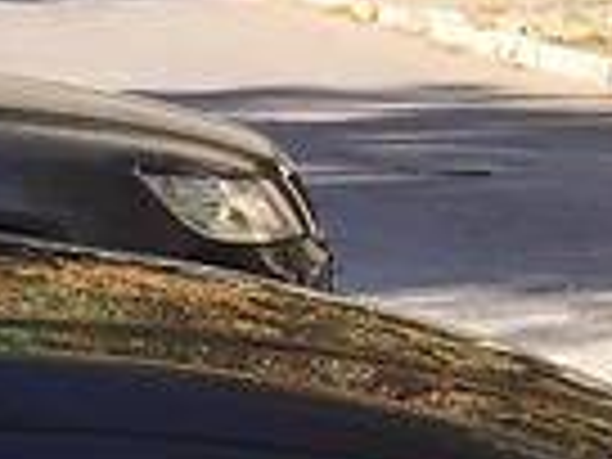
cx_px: -914
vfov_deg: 8.4
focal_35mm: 170
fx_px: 3006
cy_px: 806
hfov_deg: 10.0
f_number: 2.2
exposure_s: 1/534
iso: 32
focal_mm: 4.2
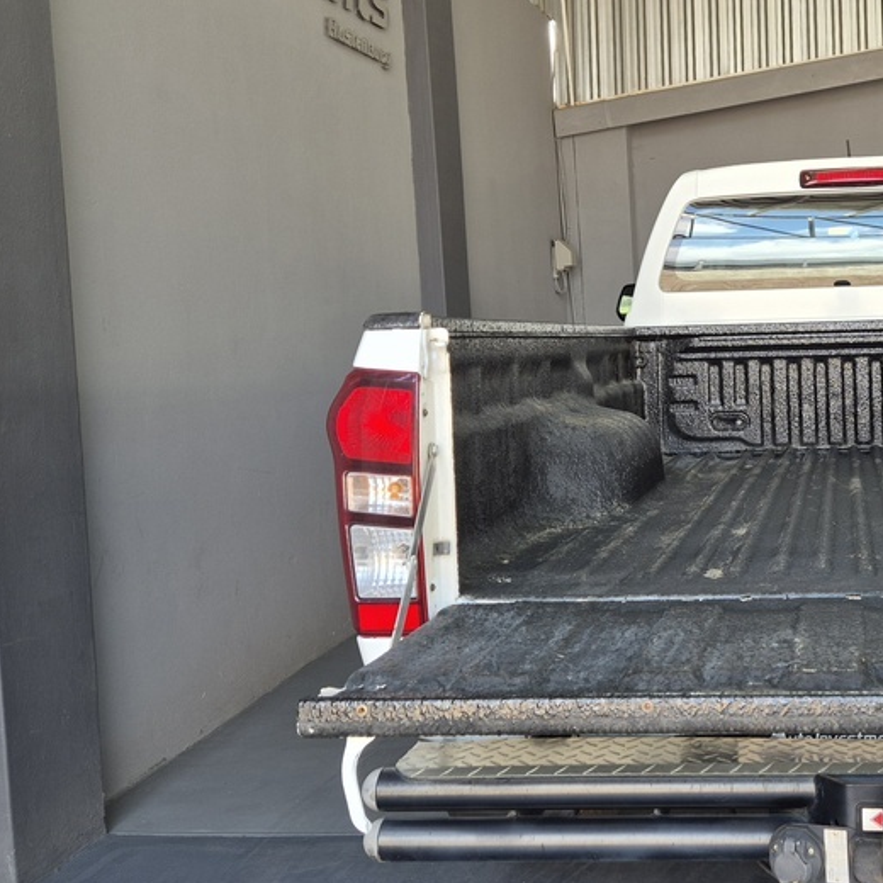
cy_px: 346
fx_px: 1154
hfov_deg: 39.2
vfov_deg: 41.6
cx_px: 777
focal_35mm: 40
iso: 40
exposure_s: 1/100
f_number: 1.8
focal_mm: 5.4
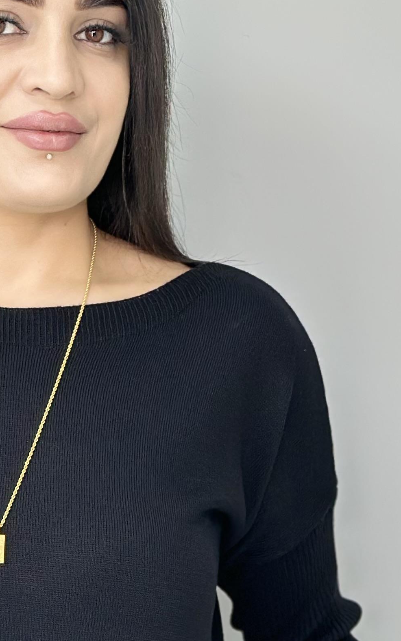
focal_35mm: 130
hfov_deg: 10.0
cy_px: 518
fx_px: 2274
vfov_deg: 16.0
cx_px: 34
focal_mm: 6.86
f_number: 1.78
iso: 64
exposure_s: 1/50
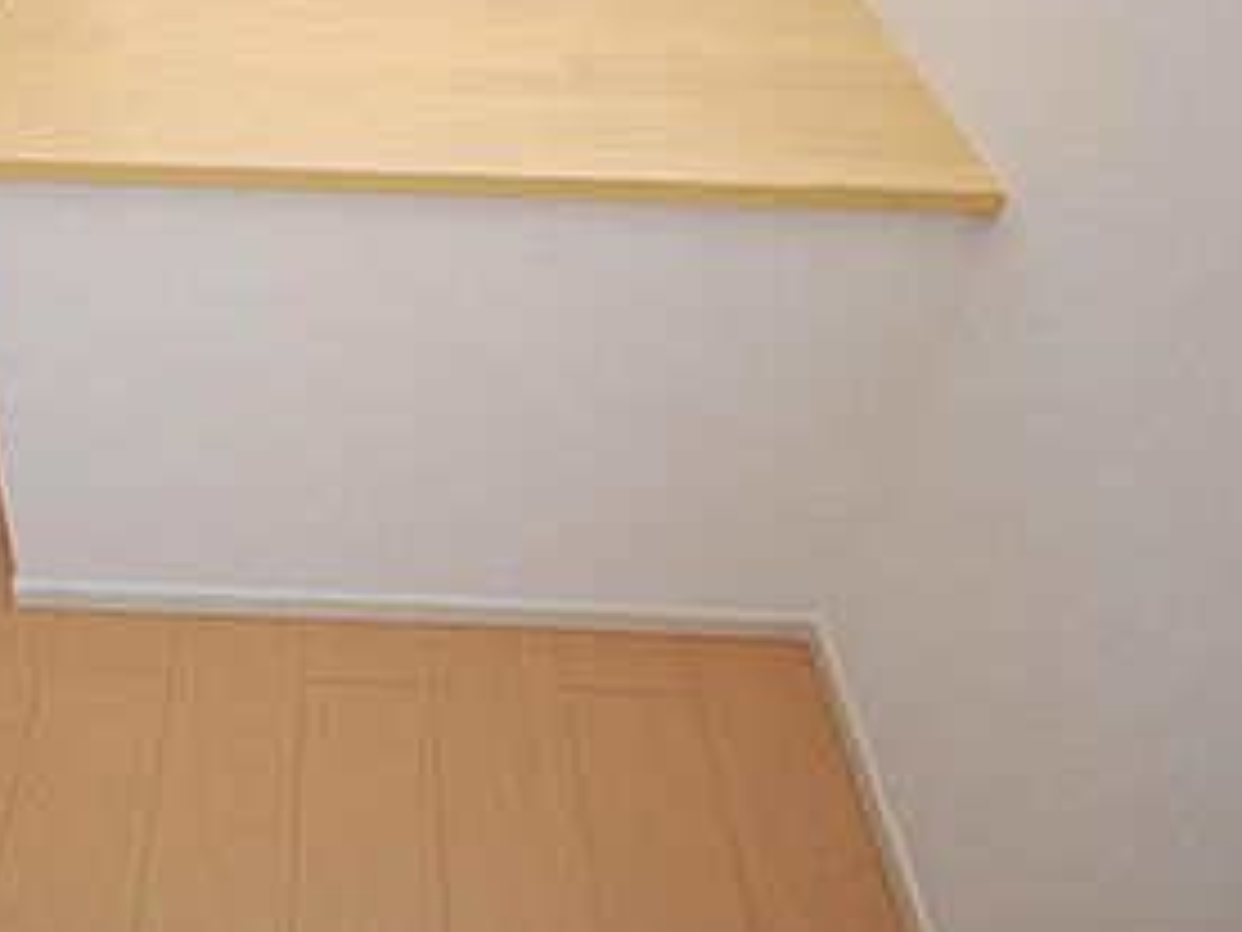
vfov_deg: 31.4
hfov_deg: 41.5
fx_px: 1579
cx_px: 288
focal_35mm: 44
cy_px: 95
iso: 200
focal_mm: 14
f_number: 5
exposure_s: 1/60
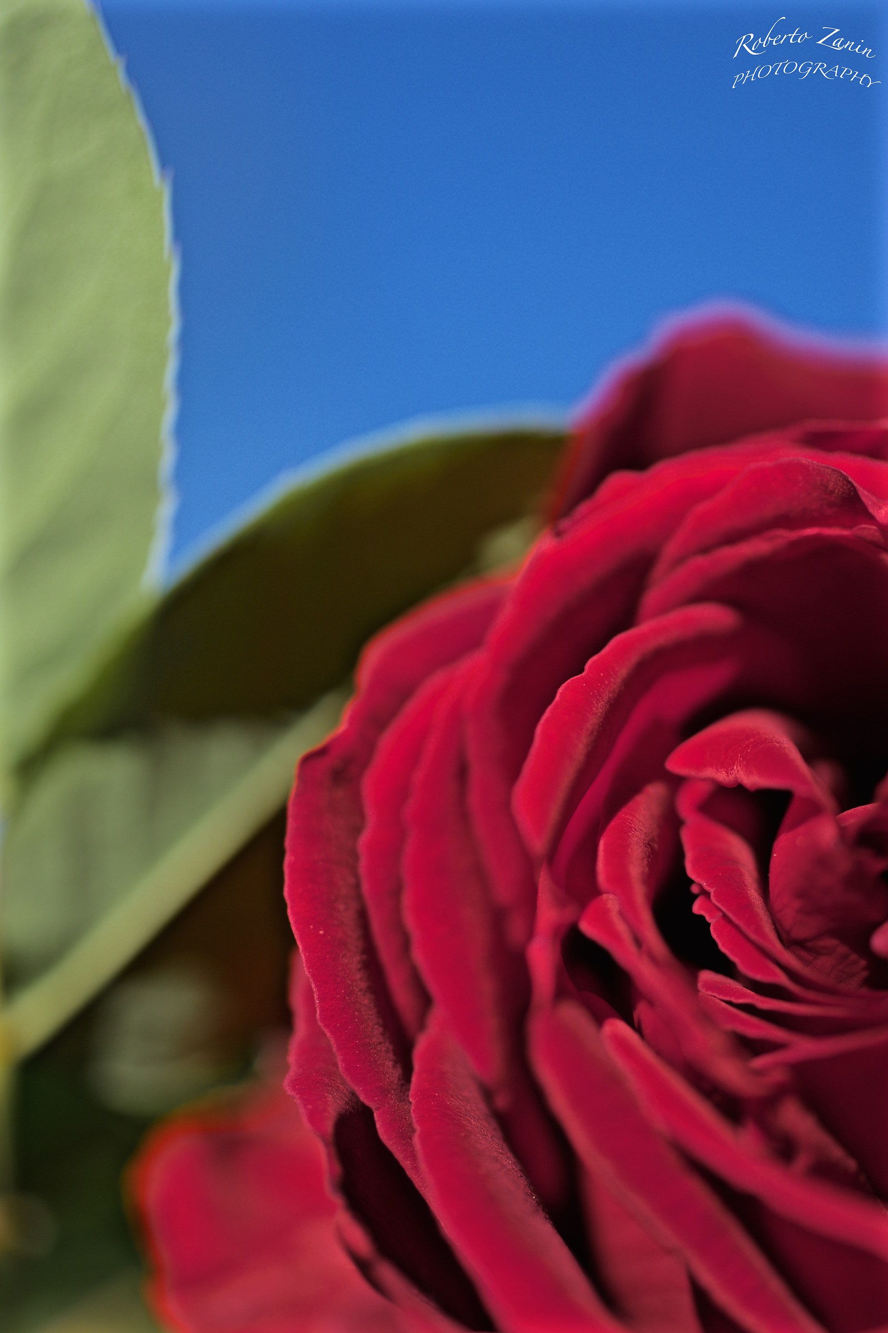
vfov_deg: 22.6
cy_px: 666
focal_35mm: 90
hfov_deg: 15.2
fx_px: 3330
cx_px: 444
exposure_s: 1/640
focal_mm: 60
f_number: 4.5
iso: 100
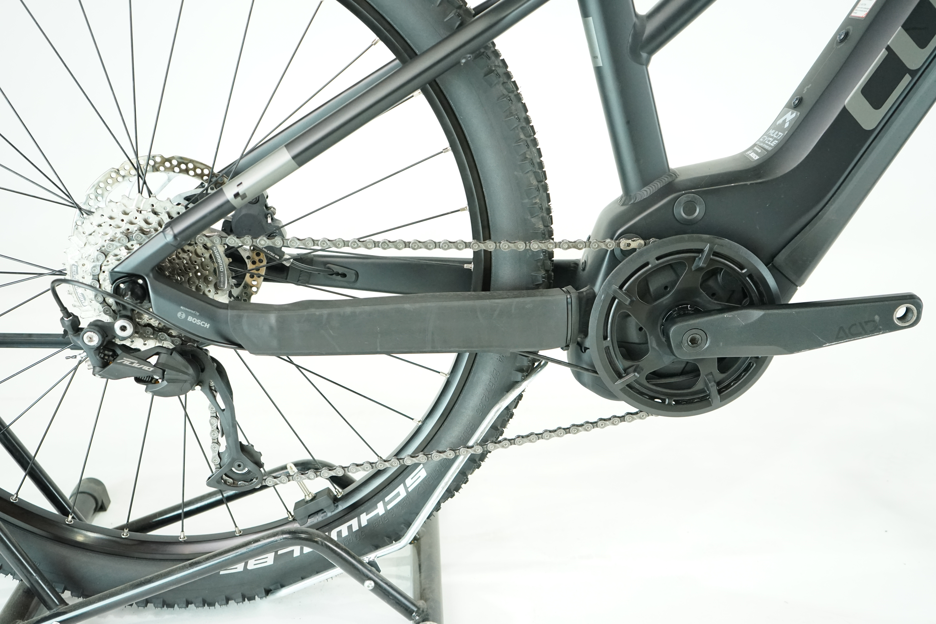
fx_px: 936
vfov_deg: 36.9
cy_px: 312
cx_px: 468
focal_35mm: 36
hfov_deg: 53.1
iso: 3200
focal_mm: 36
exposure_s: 1/200
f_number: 5
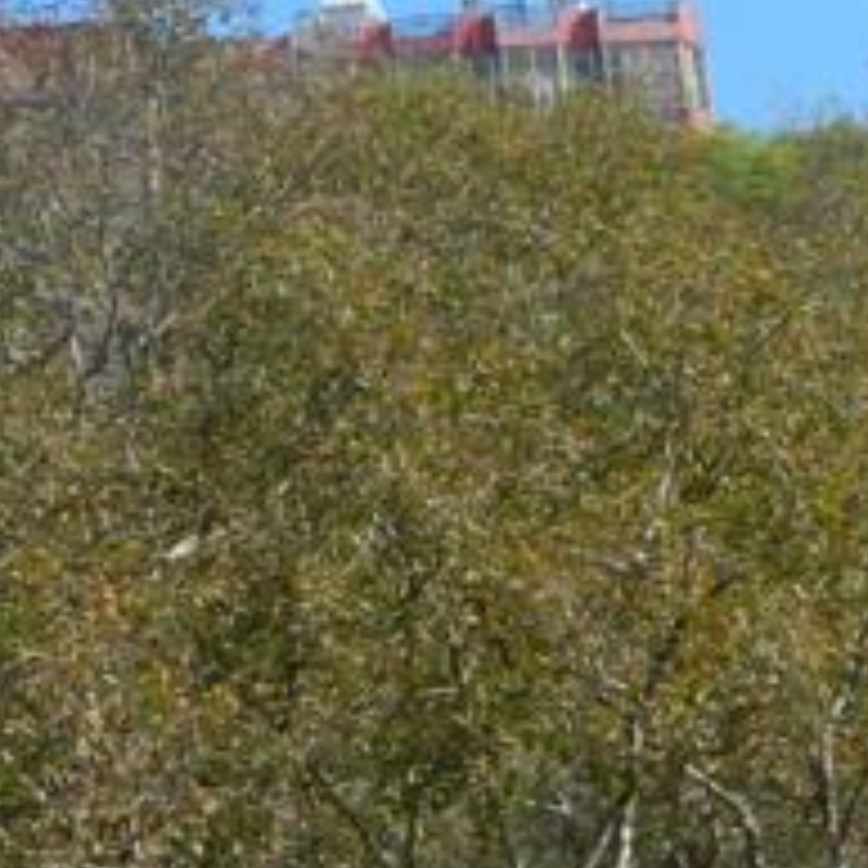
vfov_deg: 11.1
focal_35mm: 157
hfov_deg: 11.1
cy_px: 112
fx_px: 4454
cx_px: 193
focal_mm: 10.2
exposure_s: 1/500
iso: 80
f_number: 3.8
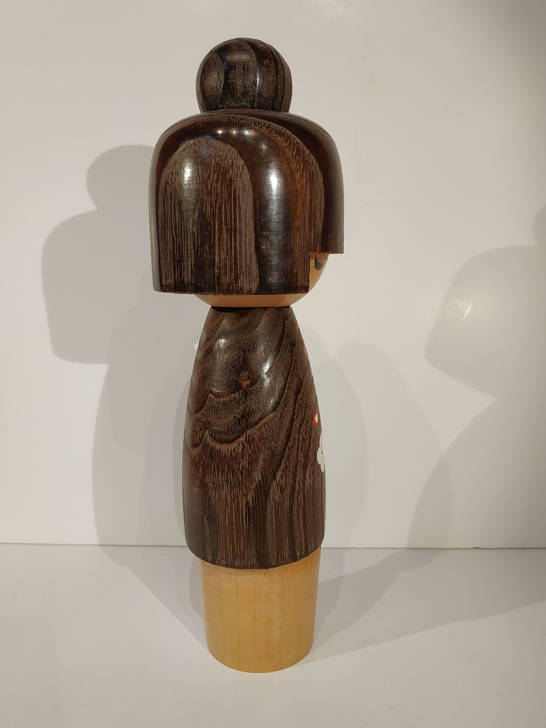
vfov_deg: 71.6
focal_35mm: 24
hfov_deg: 56.8
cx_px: 273
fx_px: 505
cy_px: 364
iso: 200
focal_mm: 3.94
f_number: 1.9
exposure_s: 1/100
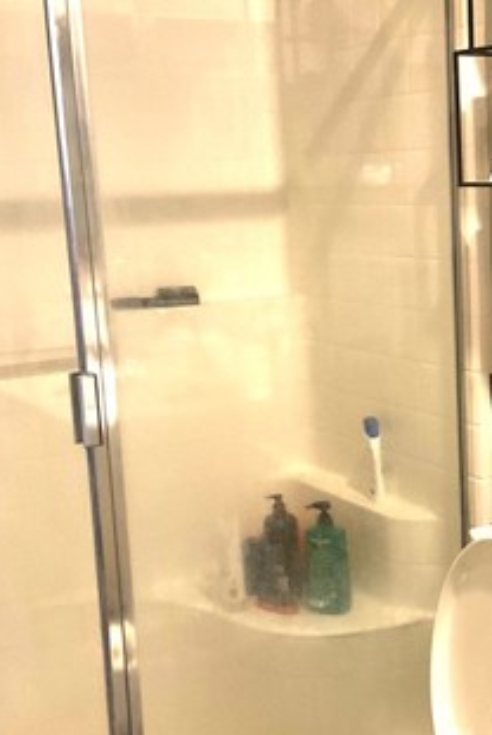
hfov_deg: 21.5
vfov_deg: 32.3
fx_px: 1268
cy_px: 435
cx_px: 433
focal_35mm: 62
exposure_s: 1/40
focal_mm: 3
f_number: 1.8
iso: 200
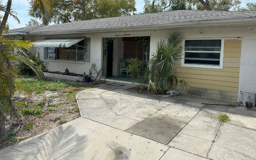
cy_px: 63
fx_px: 181
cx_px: 128
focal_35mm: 26
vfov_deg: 47.3
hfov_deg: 70.4
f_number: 1.78
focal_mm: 6.86
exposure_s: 1/4348
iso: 80
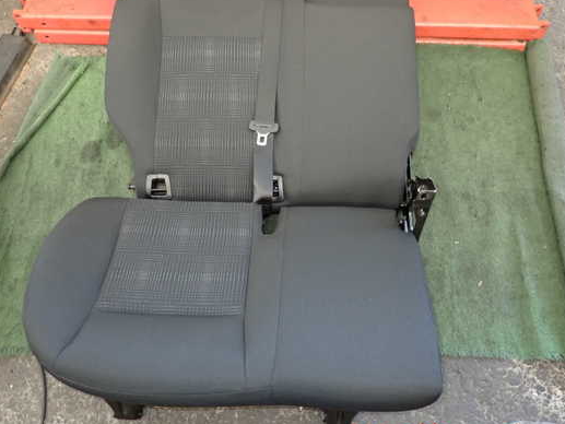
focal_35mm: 29
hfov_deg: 61.6
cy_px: 203
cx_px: 271
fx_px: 473
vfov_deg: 48.2
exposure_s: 1/30
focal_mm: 4.5
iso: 250
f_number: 2
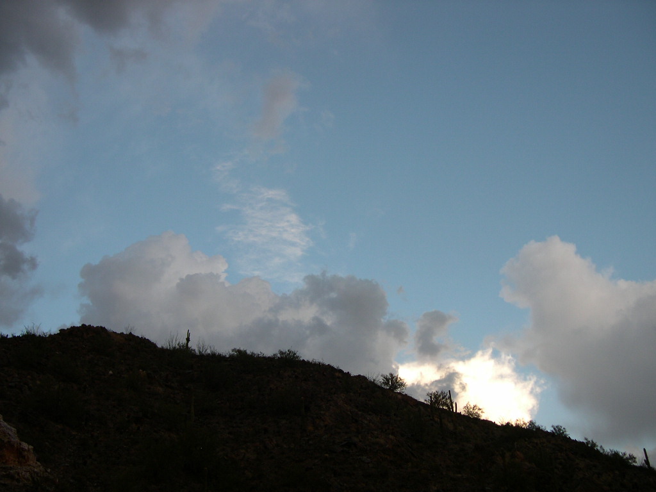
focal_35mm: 38
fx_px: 720
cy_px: 246
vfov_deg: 37.7
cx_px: 328
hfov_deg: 49.0
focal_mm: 8
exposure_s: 1/137
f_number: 2.8
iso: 100
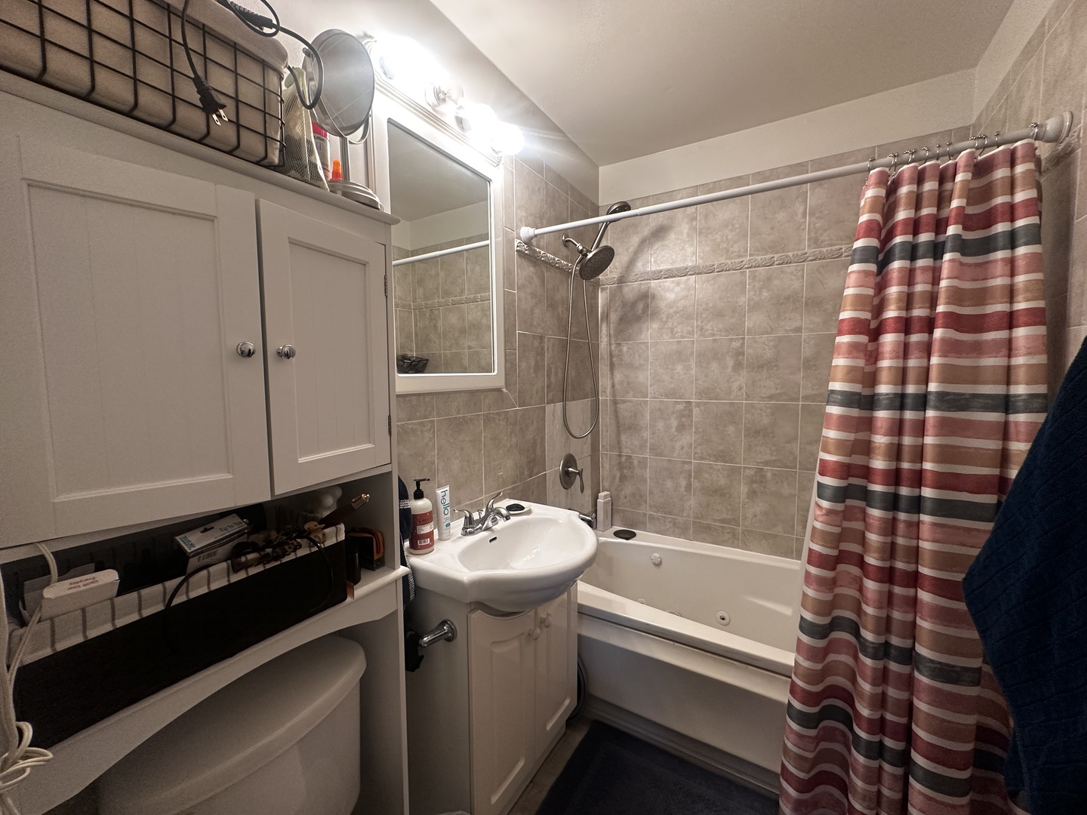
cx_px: 544
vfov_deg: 85.7
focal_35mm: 14
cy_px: 408
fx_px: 440
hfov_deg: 102.1
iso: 200
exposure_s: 1/60
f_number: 2.2
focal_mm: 2.22
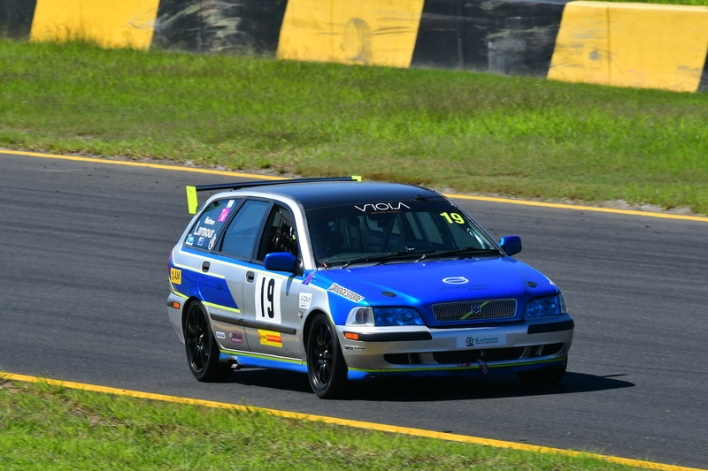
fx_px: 13271
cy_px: 236
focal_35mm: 675
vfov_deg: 2.0
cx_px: 354
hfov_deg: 3.1
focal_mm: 450
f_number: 13
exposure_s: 1/640
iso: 500
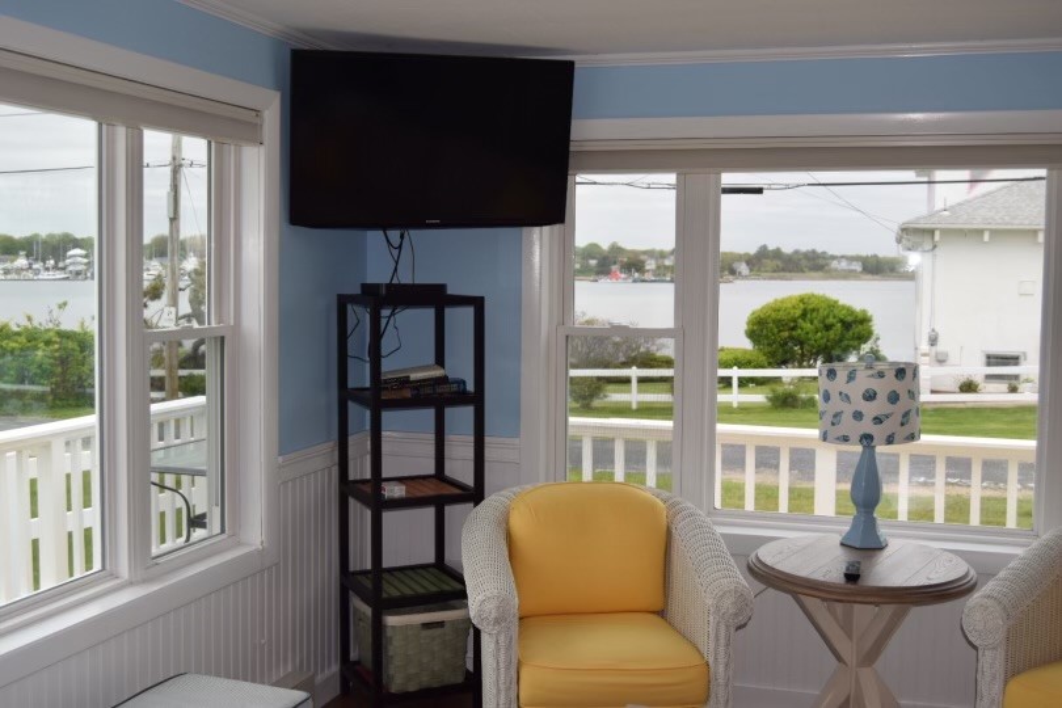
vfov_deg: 34.2
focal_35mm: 39
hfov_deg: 49.6
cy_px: 354
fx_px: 1150
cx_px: 531
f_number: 5.6
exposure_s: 1/125
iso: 400
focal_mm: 26
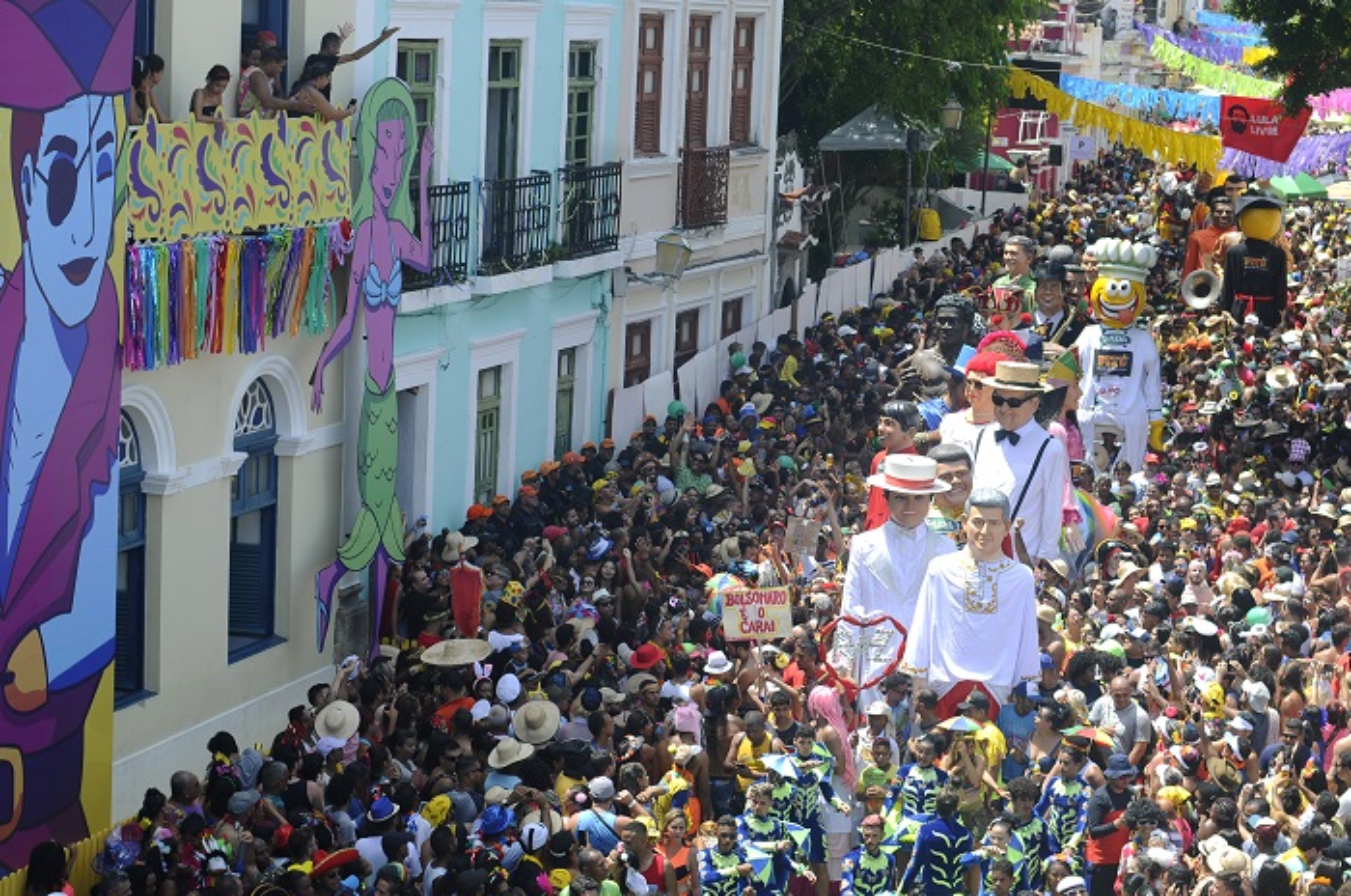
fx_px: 2809
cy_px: 448
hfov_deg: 27.0
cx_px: 676
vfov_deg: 18.1
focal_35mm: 75
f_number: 4
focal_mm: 50
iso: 100
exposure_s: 1/500
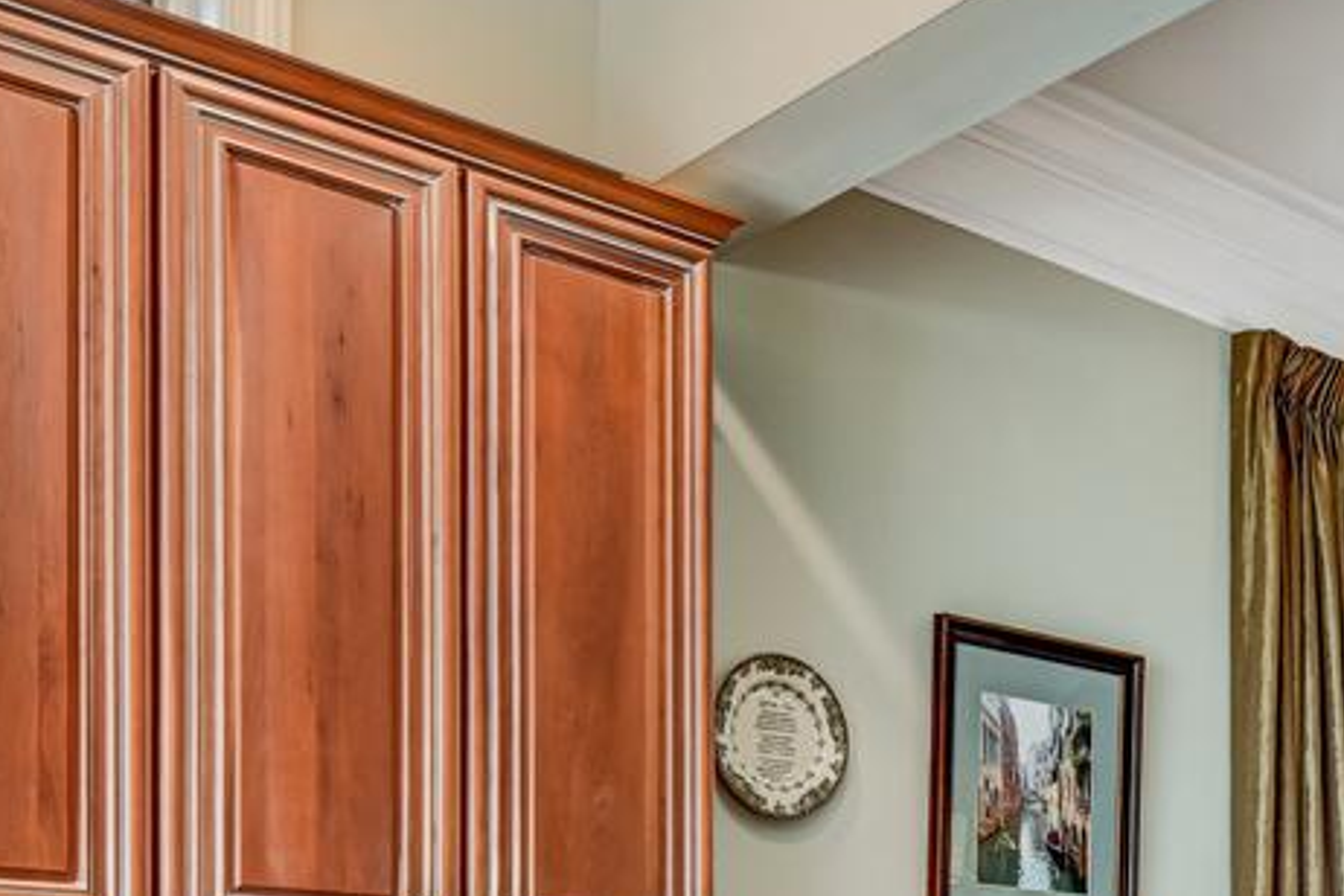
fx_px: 1979
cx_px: 1172
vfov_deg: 23.3
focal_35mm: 53
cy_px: 1078
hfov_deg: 35.6
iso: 400
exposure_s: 1/20
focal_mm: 17
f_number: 8
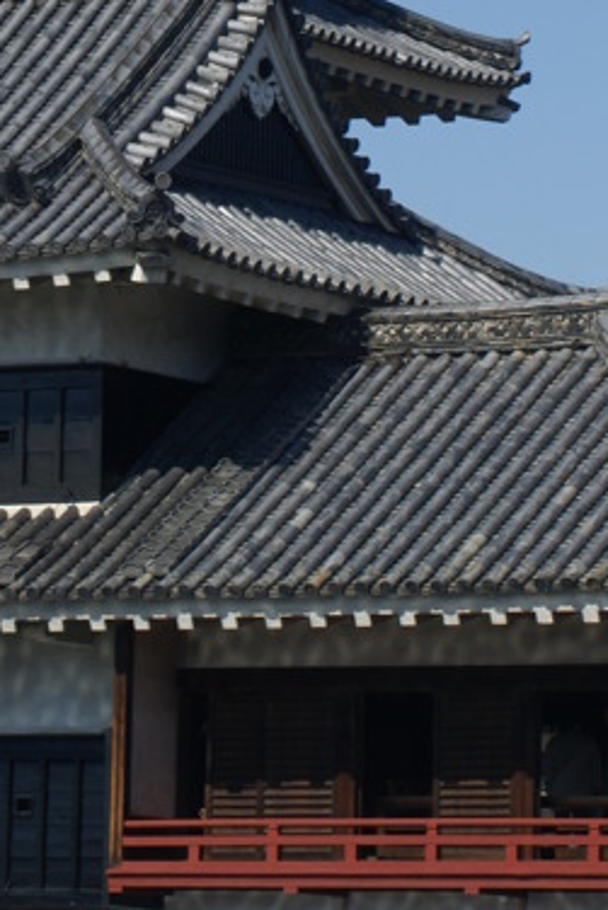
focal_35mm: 327
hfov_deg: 4.2
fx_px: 8276
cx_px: 183
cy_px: -92
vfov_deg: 6.3
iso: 100
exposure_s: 1/200
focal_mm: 80
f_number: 11
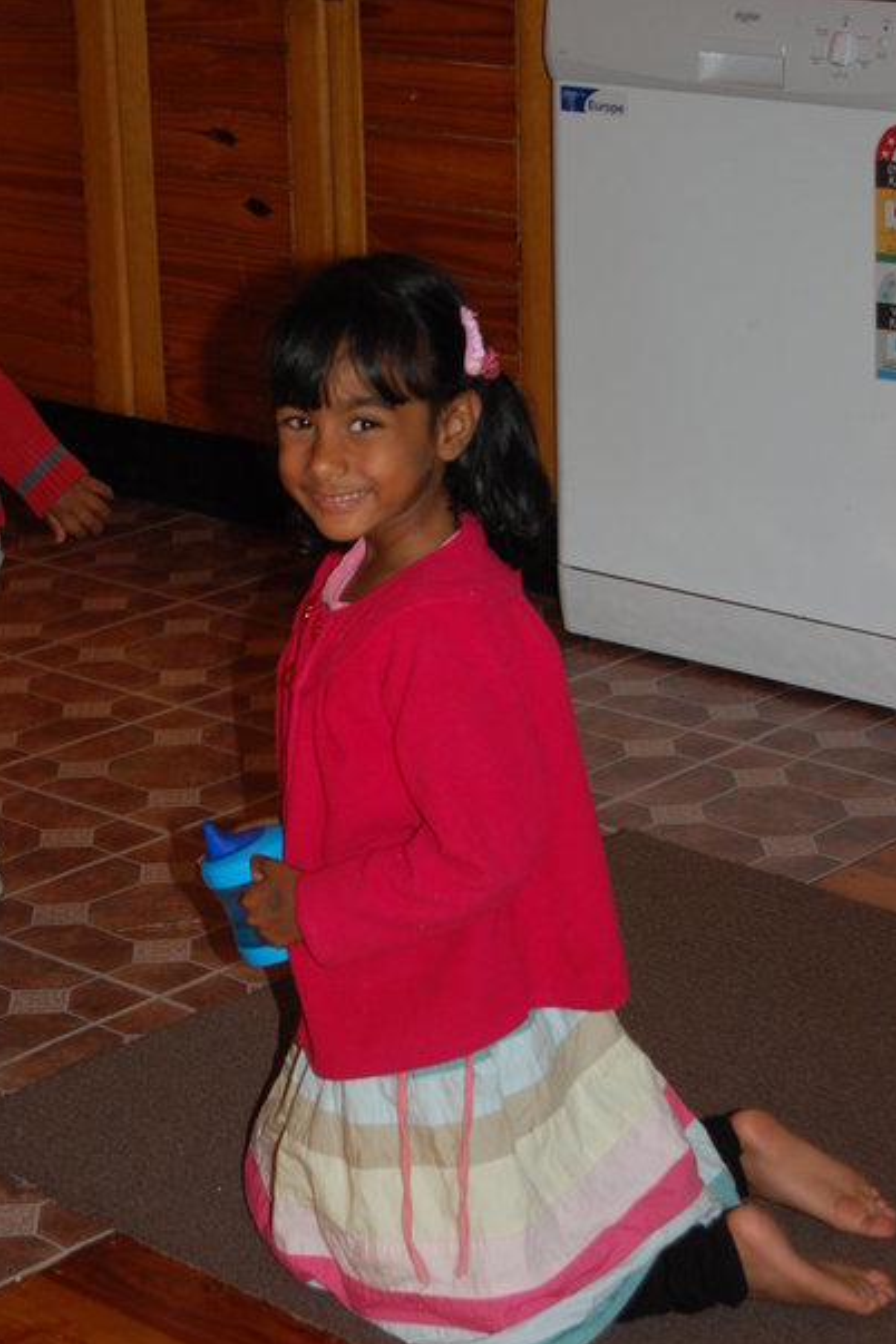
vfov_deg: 23.2
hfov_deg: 15.6
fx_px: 3268
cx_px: 428
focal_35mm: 88
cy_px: 711
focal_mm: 55
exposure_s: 1/60
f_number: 5.6
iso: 400
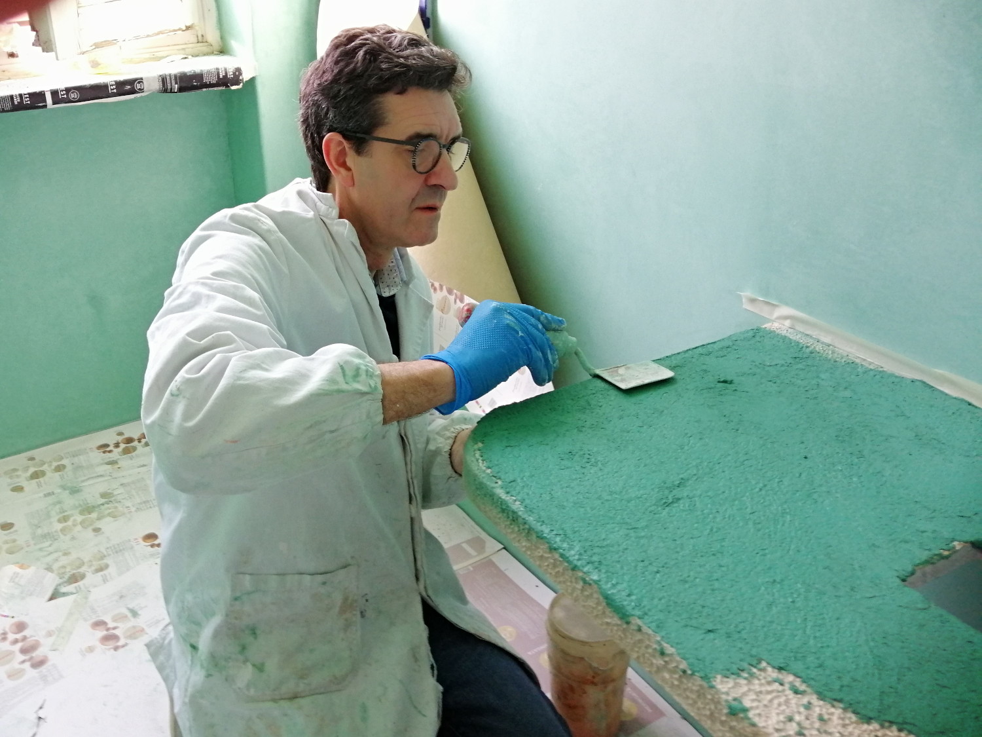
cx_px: 491
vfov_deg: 51.4
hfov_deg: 65.3
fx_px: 766
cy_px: 368
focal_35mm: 27
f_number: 1.8
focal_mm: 3.95
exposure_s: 1/50
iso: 200
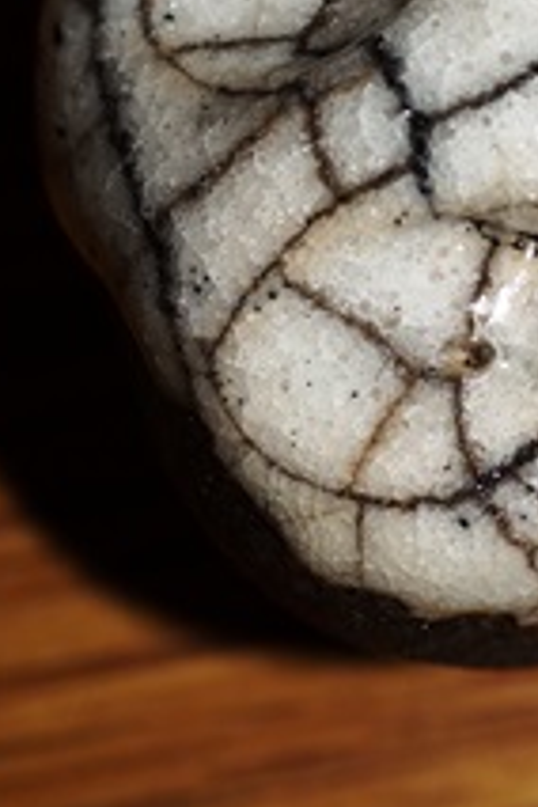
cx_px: 513
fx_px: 3542
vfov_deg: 12.9
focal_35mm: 158
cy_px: 53
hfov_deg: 8.6
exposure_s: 1/60
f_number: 5.6
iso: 100
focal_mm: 50
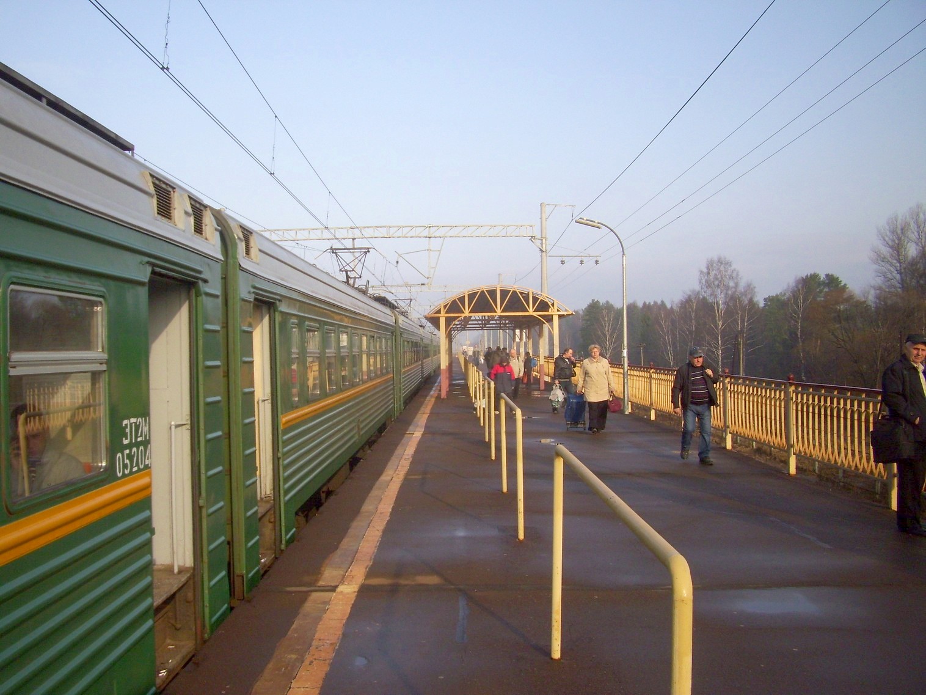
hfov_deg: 54.0
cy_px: 348
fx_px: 910
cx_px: 463
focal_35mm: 34
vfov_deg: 41.8
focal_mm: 5.7
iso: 80
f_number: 5.6
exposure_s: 1/200
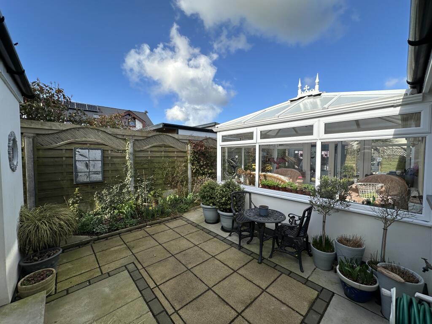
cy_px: 162
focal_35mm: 14
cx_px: 216
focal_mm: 2.22
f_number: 2.2
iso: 40
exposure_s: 1/1335
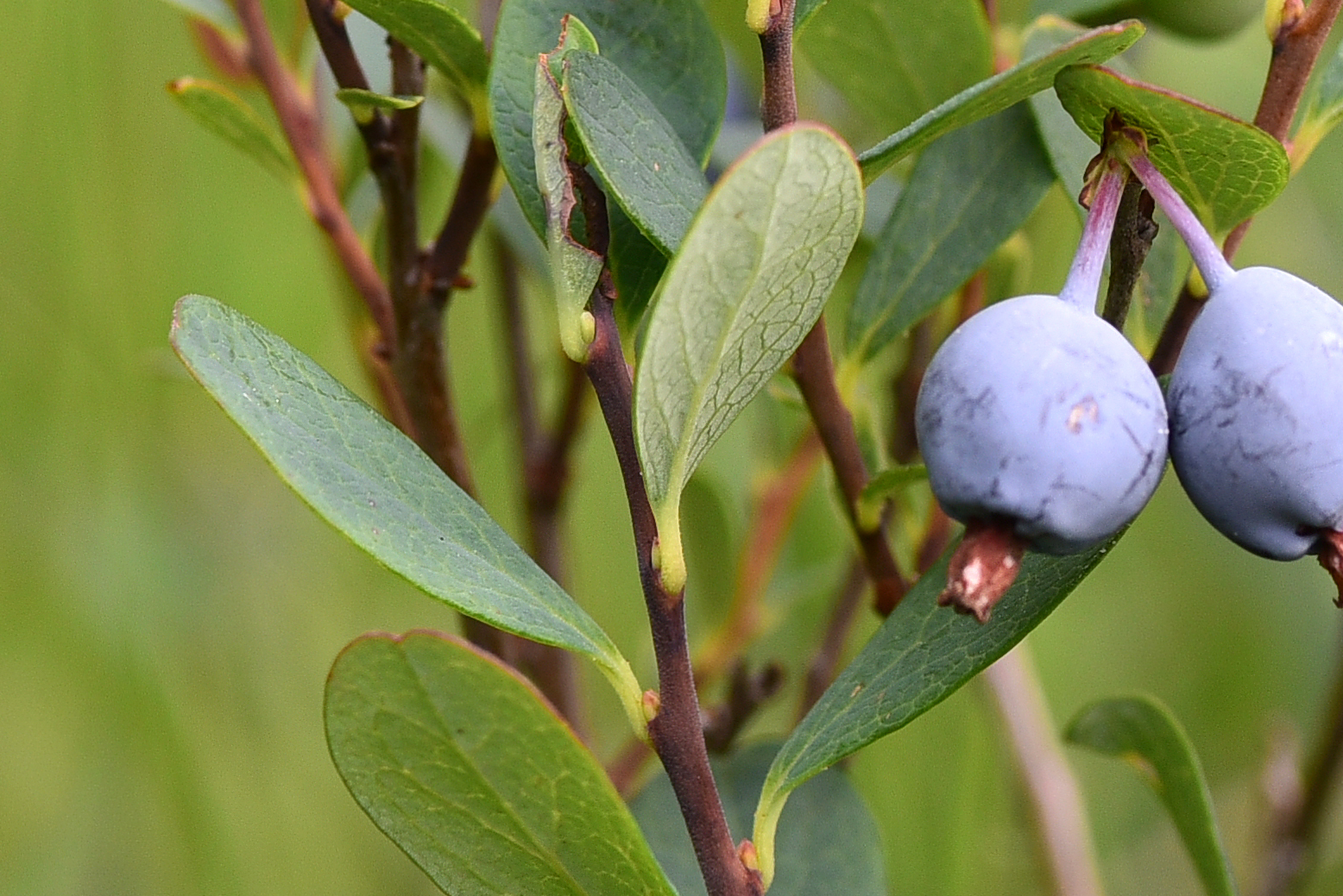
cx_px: 2130
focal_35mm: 406
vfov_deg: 3.4
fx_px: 15152
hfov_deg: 5.0
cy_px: -159
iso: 400
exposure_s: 1/200
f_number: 8
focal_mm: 105
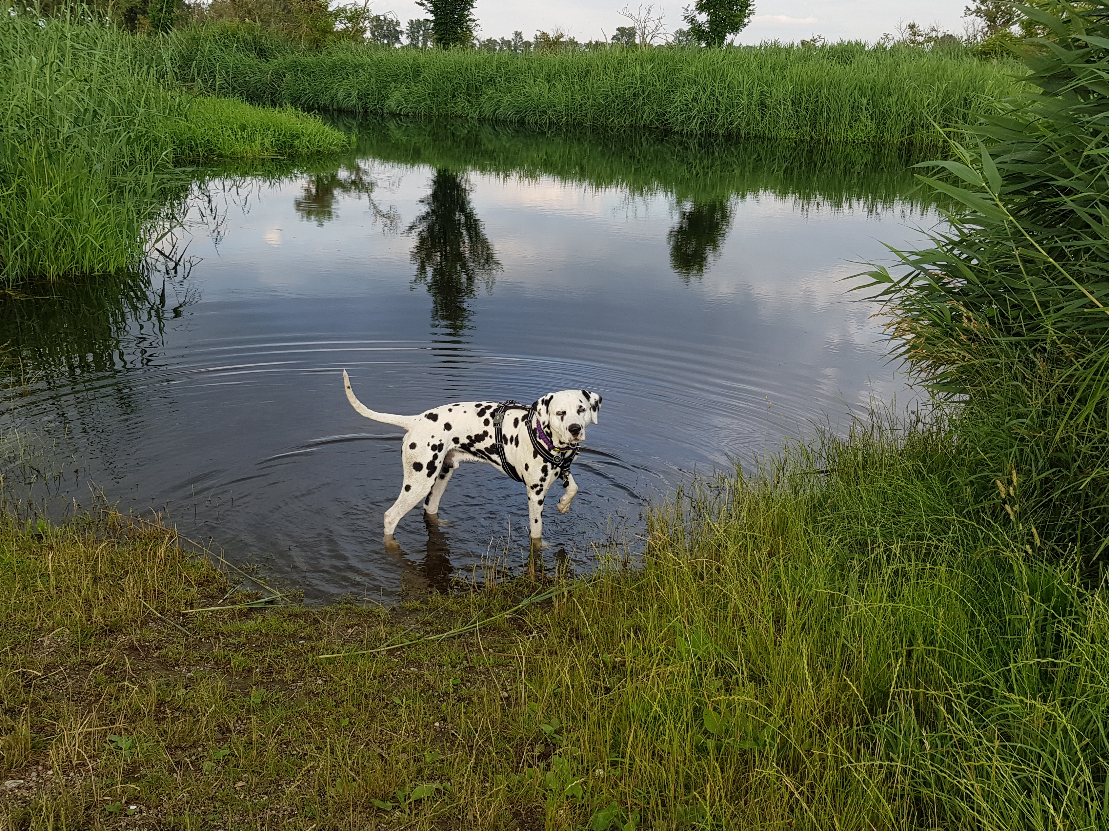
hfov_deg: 58.3
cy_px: 365
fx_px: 993
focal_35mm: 31
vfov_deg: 45.3
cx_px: 521
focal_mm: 4.2
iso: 40
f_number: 1.7
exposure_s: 1/357
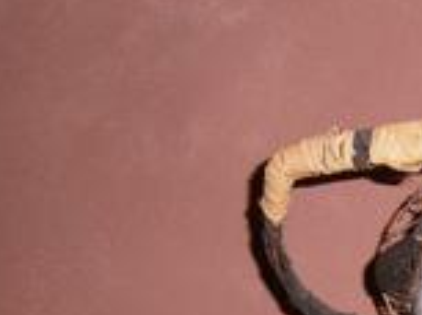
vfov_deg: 12.1
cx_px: 491
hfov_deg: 16.1
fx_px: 1435
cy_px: 410
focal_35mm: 118
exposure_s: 1/40
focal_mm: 6.4
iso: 125
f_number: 3.1
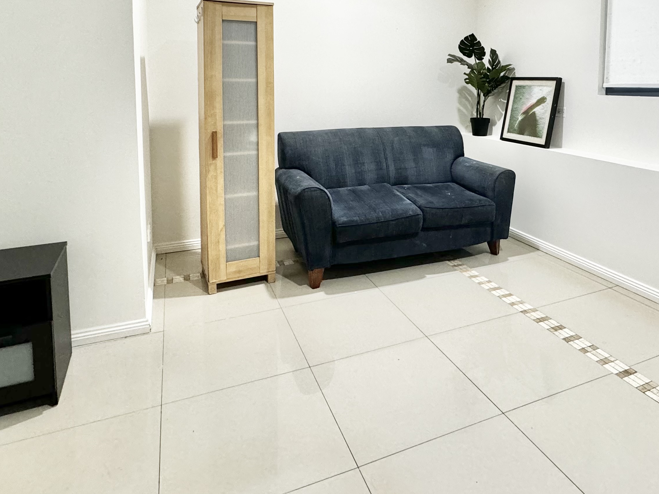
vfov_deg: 52.4
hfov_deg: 68.9
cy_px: 122
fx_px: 476
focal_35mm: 25
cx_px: 386
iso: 250
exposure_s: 1/100
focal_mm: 2.22
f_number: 2.2
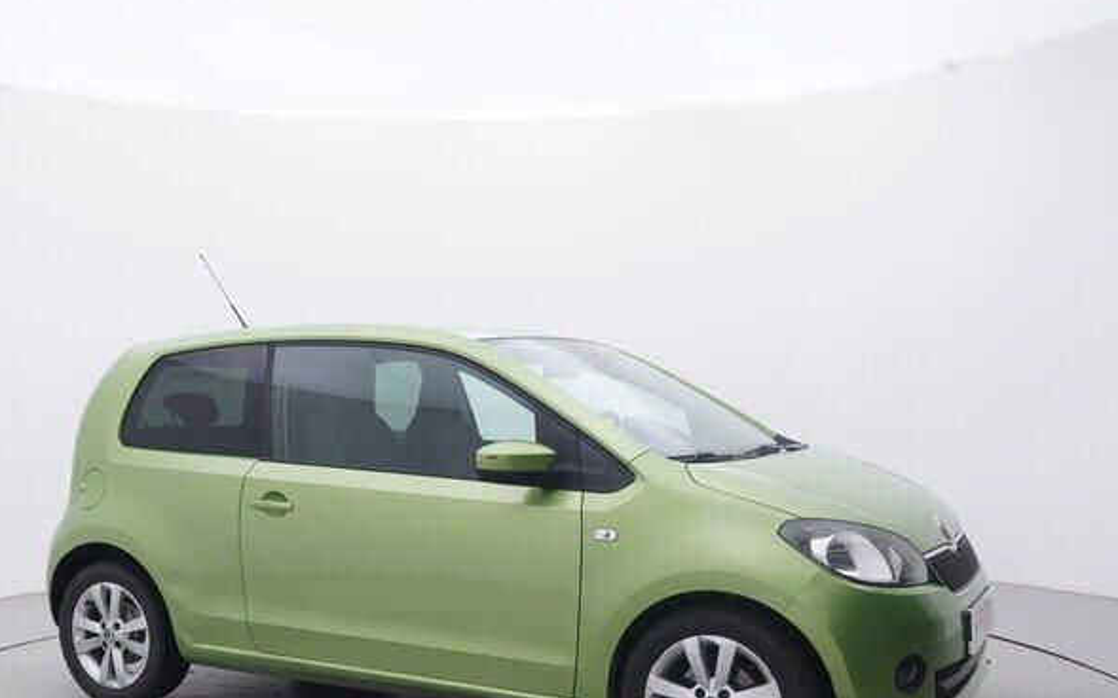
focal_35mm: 40
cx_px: 482
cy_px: 531
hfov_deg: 49.3
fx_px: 1215
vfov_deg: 31.4
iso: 200
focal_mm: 15
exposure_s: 1/80
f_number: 5
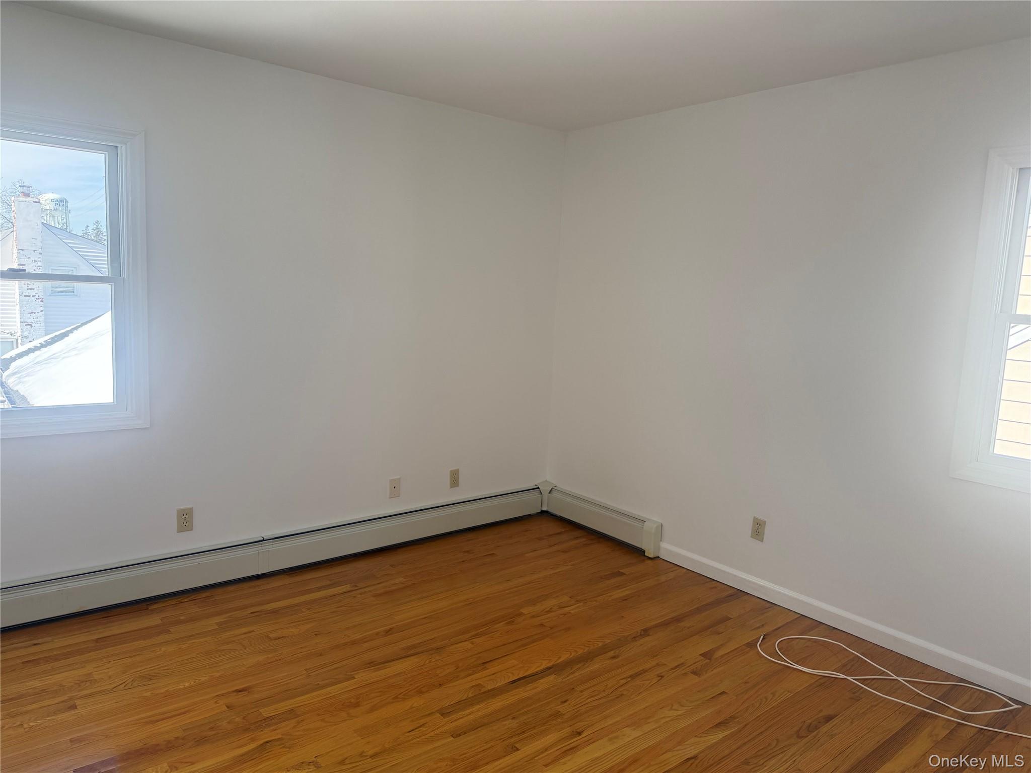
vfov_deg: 56.8
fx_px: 715
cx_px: 516
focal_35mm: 24
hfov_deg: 71.6
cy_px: 386
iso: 100
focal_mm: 6.76
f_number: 1.78
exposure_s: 1/391
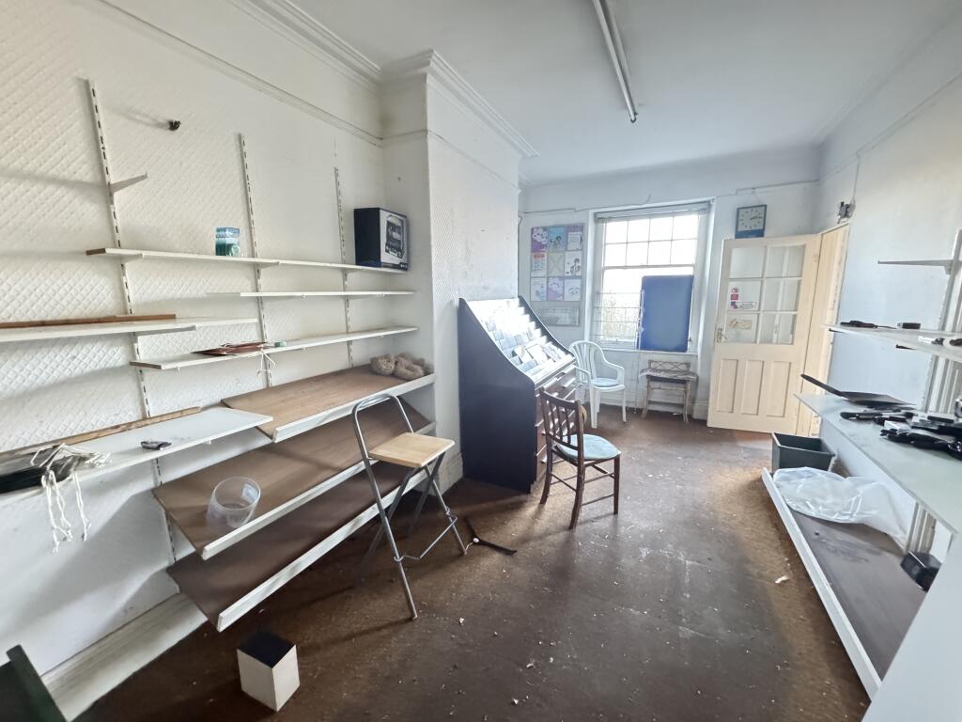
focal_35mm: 14
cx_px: 481
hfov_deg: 102.1
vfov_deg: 85.7
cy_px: 361
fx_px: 389
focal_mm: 2.22
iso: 1250
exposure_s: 1/40
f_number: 2.2
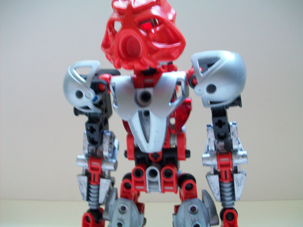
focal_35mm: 34
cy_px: 114
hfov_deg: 54.0
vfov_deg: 41.8
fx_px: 298
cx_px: 152
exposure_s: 1/13
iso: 160
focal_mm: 5.7
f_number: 2.8
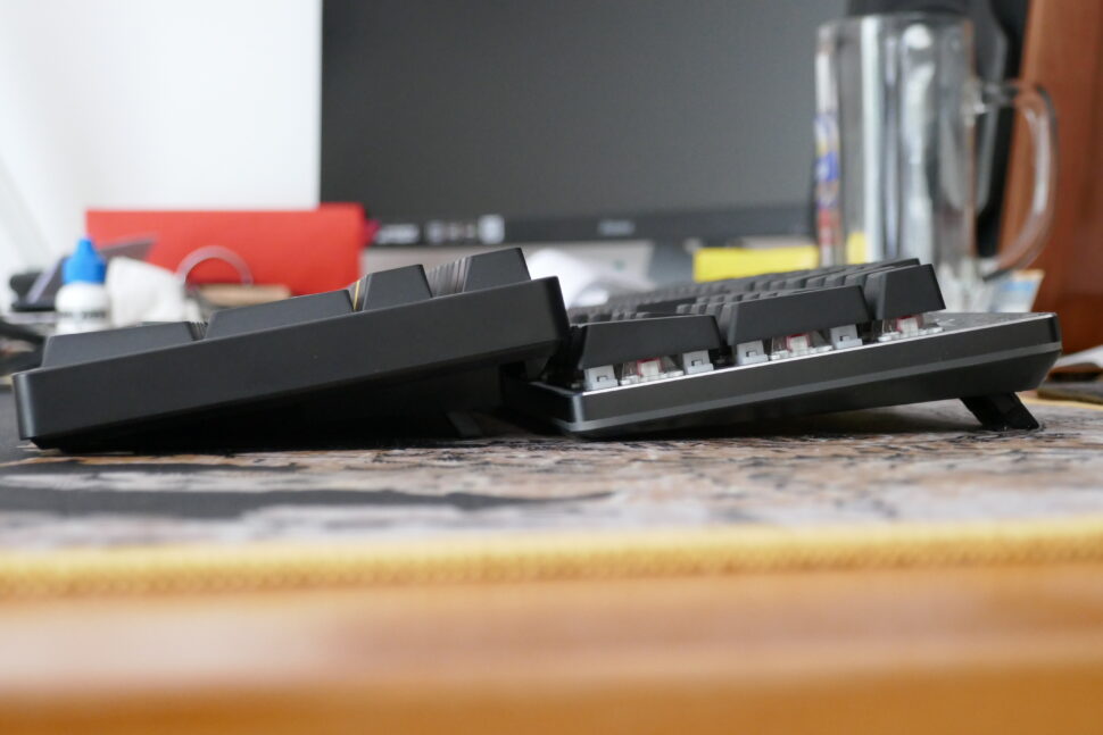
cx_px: 552
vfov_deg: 21.9
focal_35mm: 62
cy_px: 368
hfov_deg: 32.4
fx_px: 1900
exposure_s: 1/10
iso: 1600
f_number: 4.4
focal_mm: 22.6
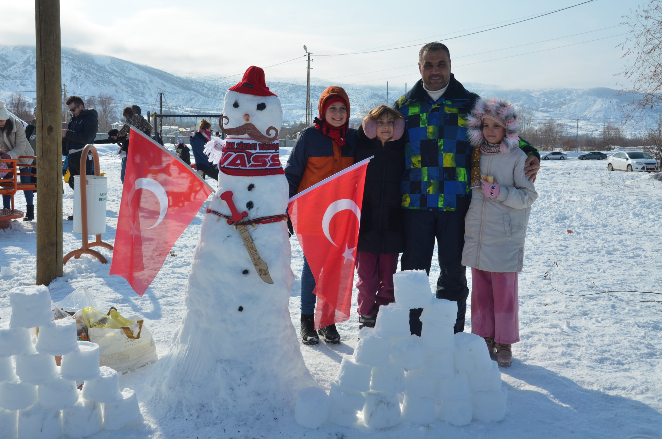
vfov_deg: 31.8
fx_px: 771
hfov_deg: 46.5
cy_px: 220
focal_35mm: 42
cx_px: 331
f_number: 10
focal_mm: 28
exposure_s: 1/400
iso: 100
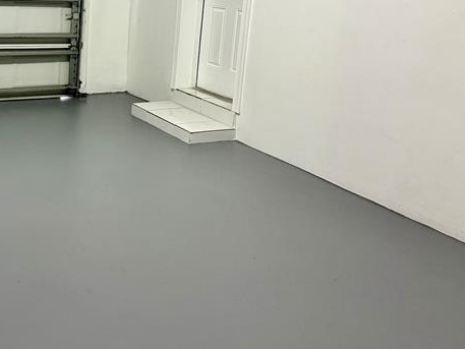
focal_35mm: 42
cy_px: 78
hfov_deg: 43.0
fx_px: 564
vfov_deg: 33.5
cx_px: 102
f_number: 1.78
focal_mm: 6.76
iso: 250
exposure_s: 1/60
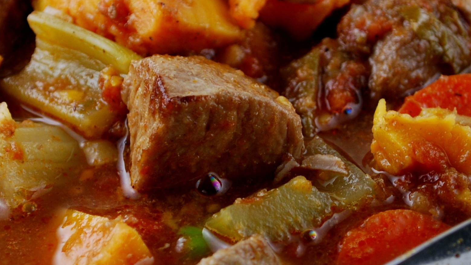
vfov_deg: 6.9
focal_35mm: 175
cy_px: 105
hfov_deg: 12.3
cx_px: 164
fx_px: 2189
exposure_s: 1/100
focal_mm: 45
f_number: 5.3
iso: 200
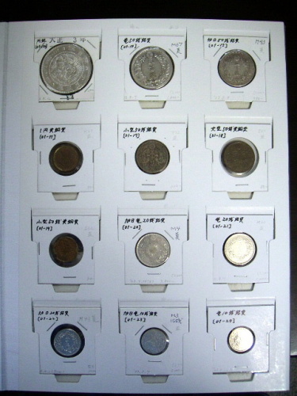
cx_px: 148
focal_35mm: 38
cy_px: 198
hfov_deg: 37.7
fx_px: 435
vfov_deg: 49.0
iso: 100
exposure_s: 1/30
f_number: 2.8
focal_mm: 6
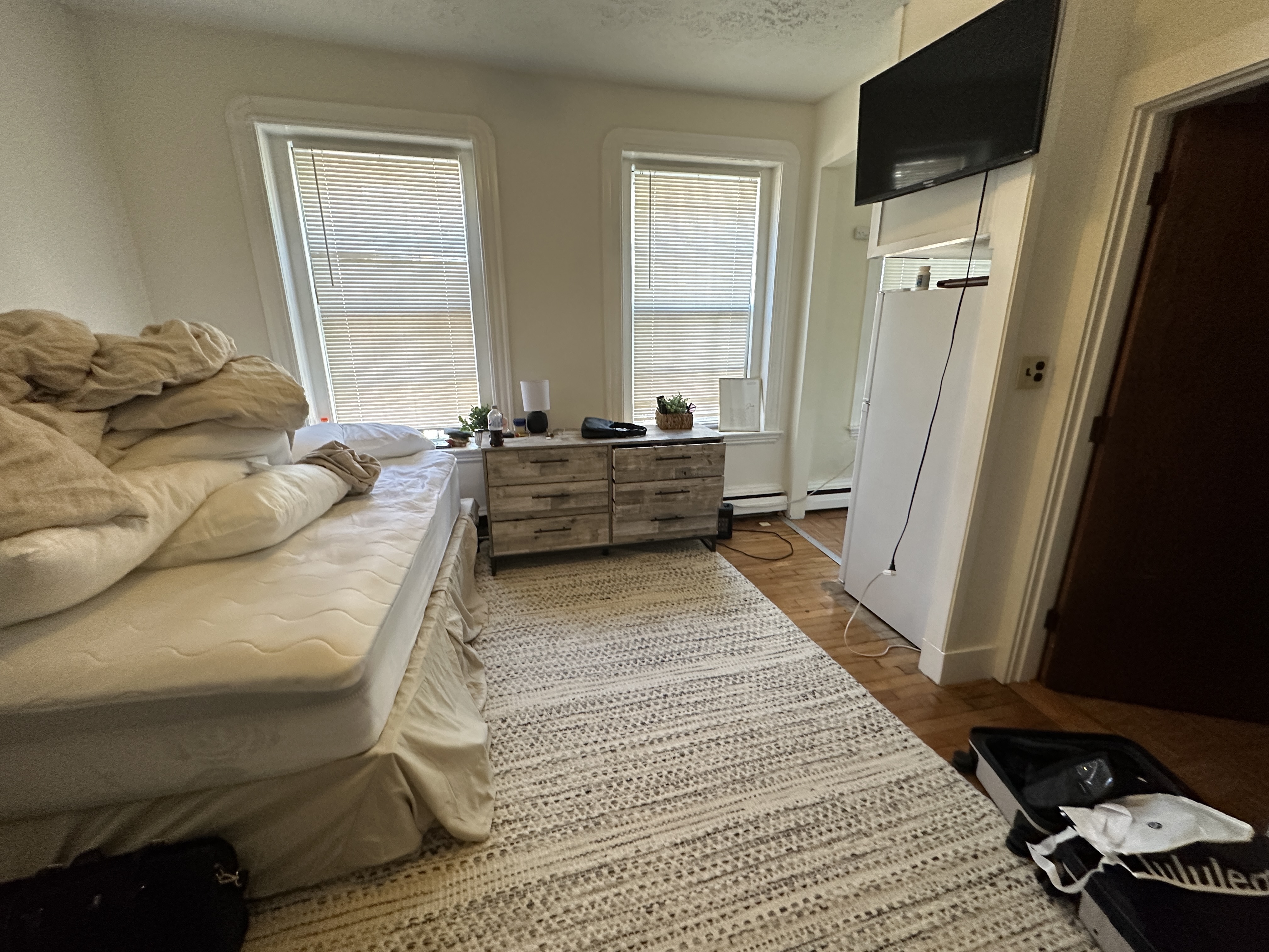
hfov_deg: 102.1
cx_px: 634
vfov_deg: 85.7
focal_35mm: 14
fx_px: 513
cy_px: 476
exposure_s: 1/60
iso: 320
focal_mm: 2.22
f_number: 2.2
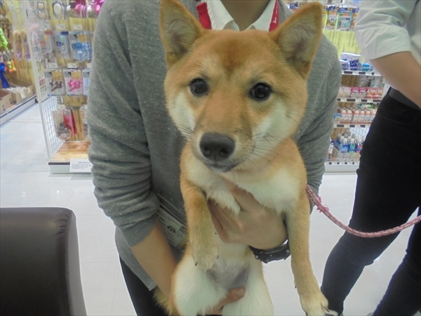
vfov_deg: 53.1
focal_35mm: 26
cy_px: 158
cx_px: 210
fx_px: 316
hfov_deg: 67.3
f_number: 3.5
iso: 160
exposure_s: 1/30
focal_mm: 4.6
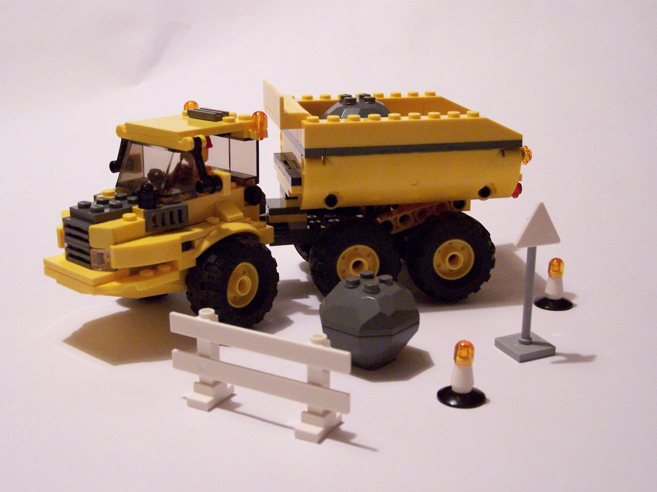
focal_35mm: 51
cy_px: 246
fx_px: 968
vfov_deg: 28.6
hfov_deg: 37.5
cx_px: 328
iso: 400
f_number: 3
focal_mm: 8.5
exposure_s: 1/15
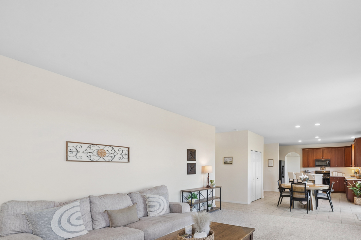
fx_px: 221
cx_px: 233
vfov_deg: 55.5
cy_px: 169
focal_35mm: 22
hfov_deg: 76.7
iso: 400
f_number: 8
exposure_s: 1/15
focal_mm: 15
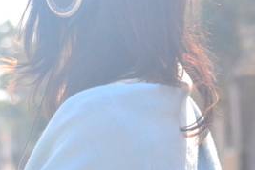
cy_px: -17
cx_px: -66
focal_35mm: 225
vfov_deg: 6.1
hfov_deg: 9.0
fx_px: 1594
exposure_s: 1/2000
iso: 3200
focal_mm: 50
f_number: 3.5
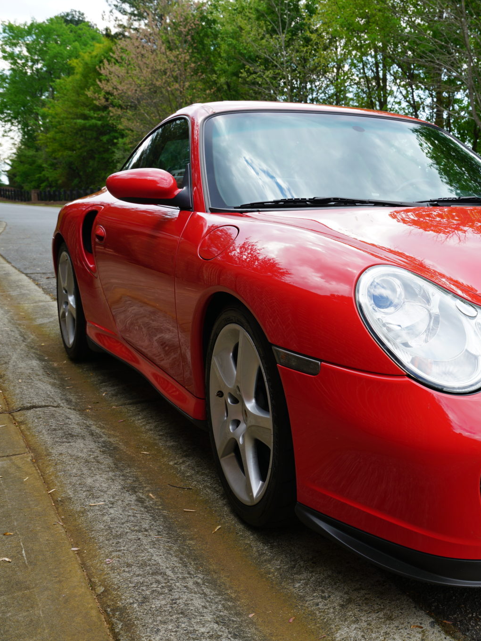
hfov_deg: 32.5
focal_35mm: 42
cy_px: 321
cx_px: 441
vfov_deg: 44.8
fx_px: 778
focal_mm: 29
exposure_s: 1/80
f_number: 8
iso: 100
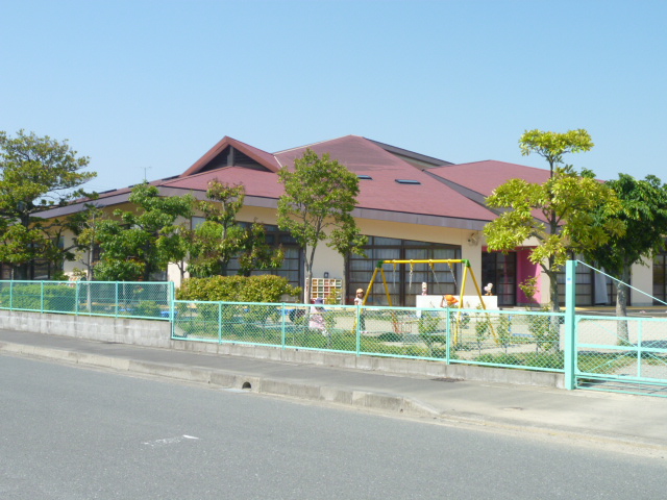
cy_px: 250
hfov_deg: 45.8
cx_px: 334
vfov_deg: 35.1
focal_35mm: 41
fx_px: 790
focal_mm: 7.4
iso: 100
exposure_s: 1/500
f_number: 5
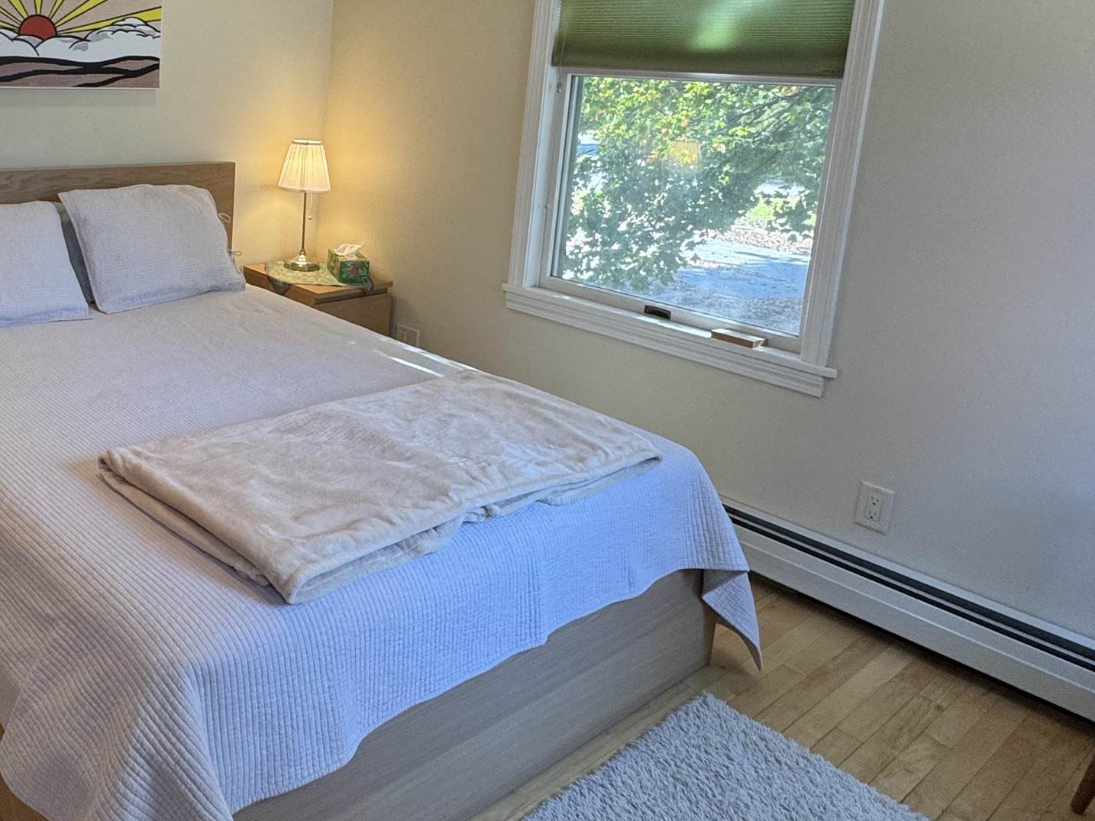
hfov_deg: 55.6
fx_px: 949
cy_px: 209
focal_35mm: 30
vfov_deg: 45.2
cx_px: 215
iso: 125
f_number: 2.2
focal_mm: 2.22
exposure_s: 1/120
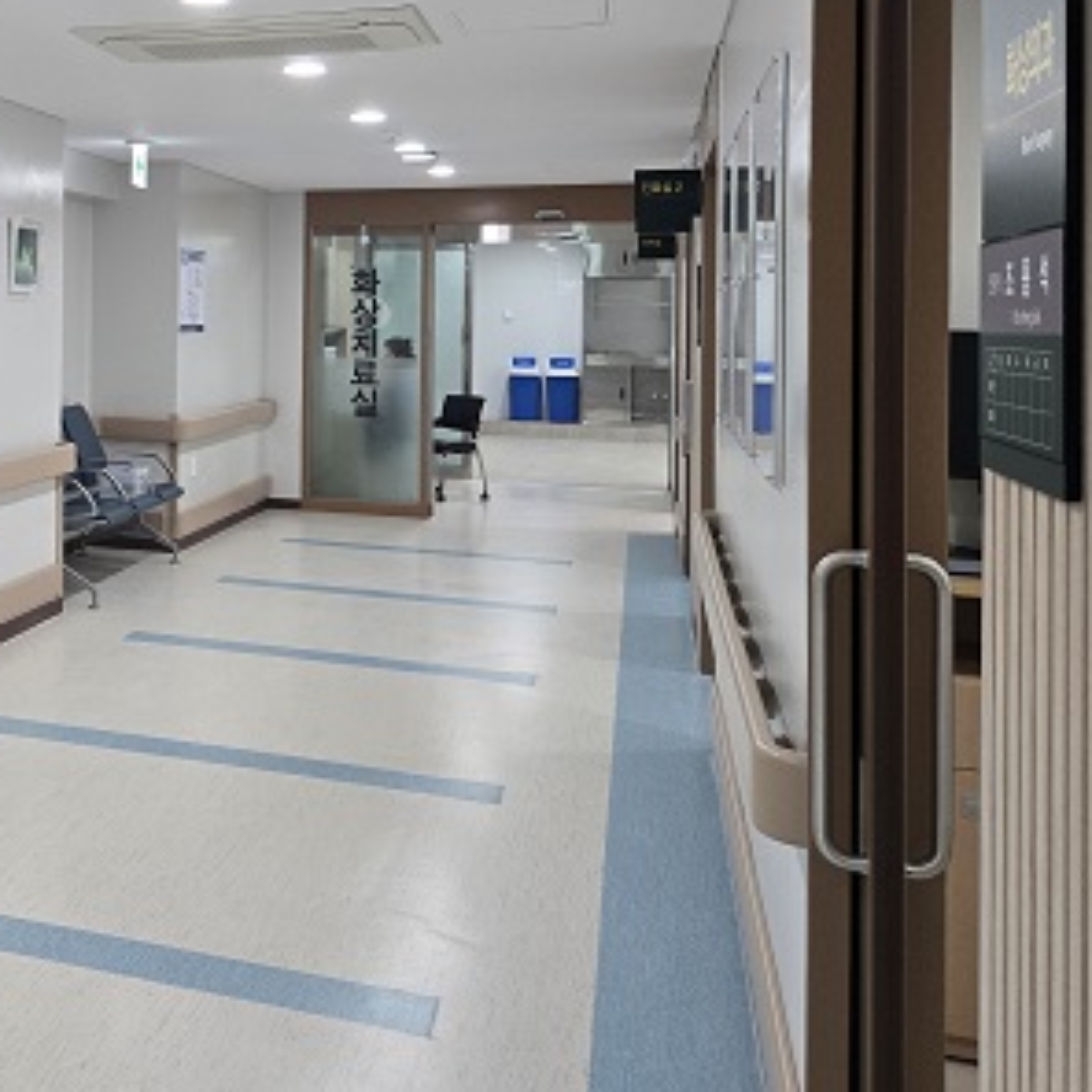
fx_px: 1570
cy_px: 303
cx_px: -55
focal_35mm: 44
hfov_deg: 34.1
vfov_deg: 37.6
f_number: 1.8
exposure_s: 1/120
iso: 160
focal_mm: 5.4
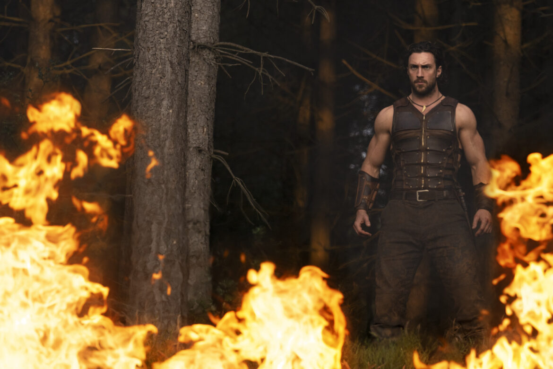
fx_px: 2534
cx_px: 276
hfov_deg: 12.5
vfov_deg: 8.3
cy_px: 184
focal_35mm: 165
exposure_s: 1/320
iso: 400
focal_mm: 165
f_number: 6.3
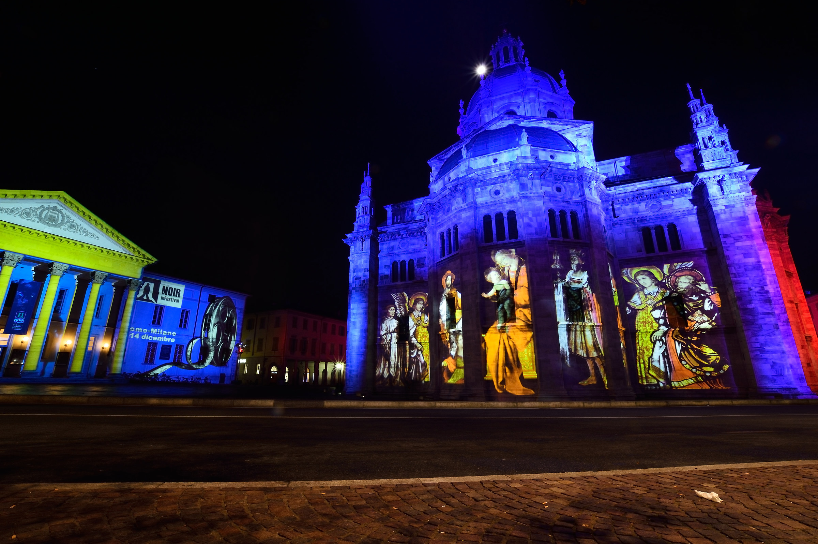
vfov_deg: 77.2
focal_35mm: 15
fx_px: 340
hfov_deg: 100.4
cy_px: 272
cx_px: 409
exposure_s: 30
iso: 100
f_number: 16
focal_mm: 10
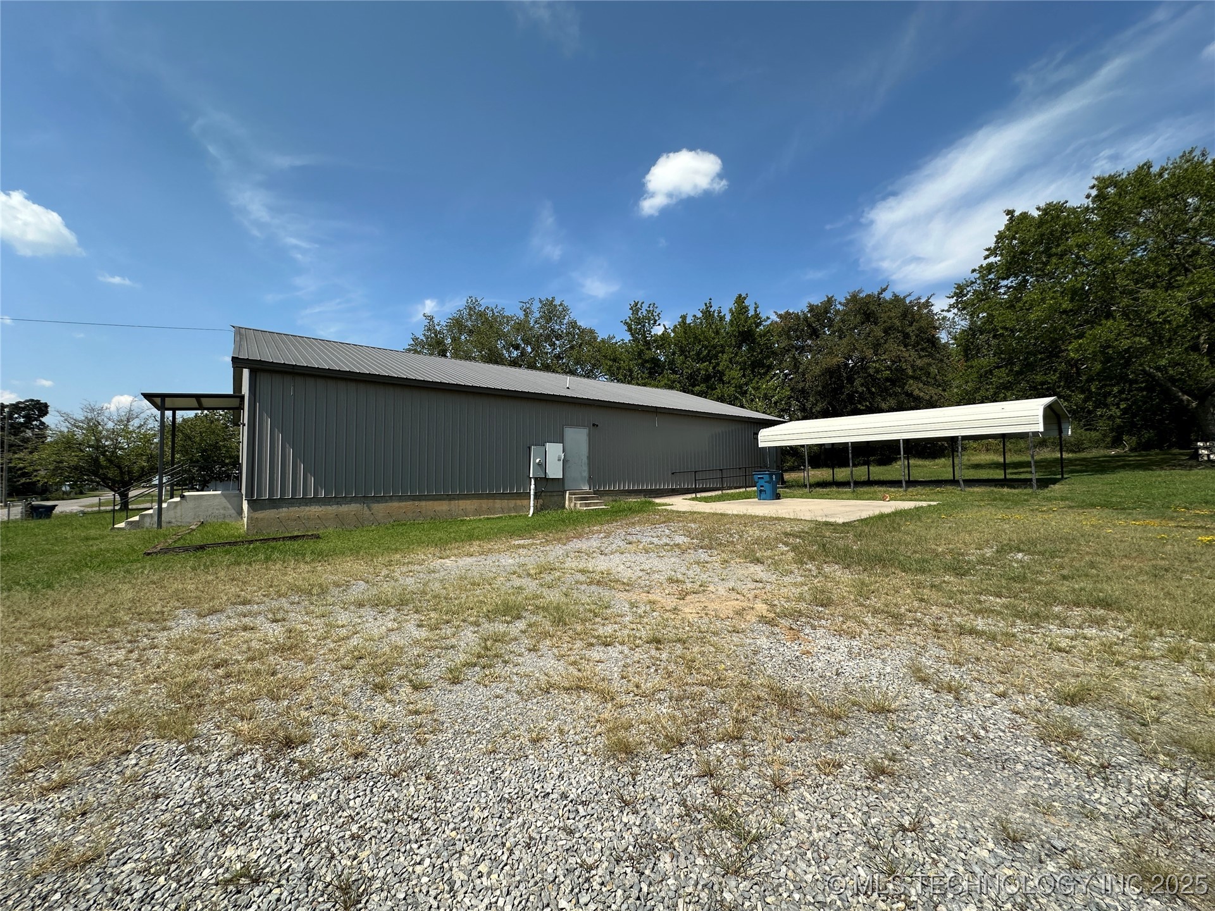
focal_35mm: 14
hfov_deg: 102.1
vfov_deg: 85.7
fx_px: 491
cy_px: 456
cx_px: 608
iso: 50
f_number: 2.2
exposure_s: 1/1887
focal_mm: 2.22
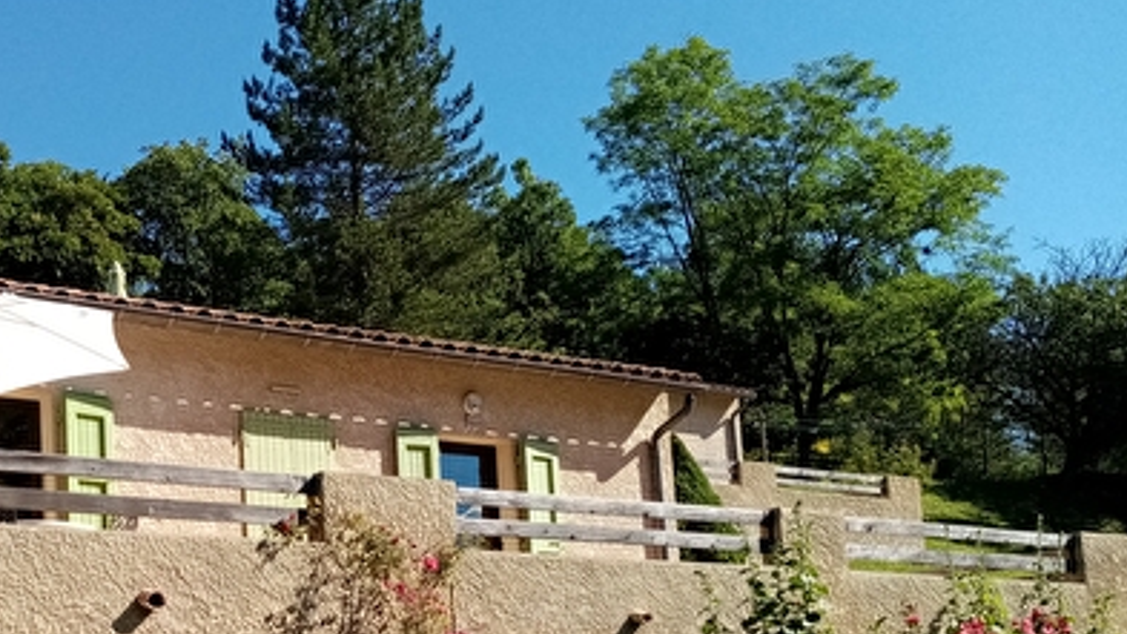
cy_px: 605
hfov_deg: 39.3
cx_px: 182
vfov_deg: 23.1
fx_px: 1494
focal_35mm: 50
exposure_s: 1/1064
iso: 103
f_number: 1.8
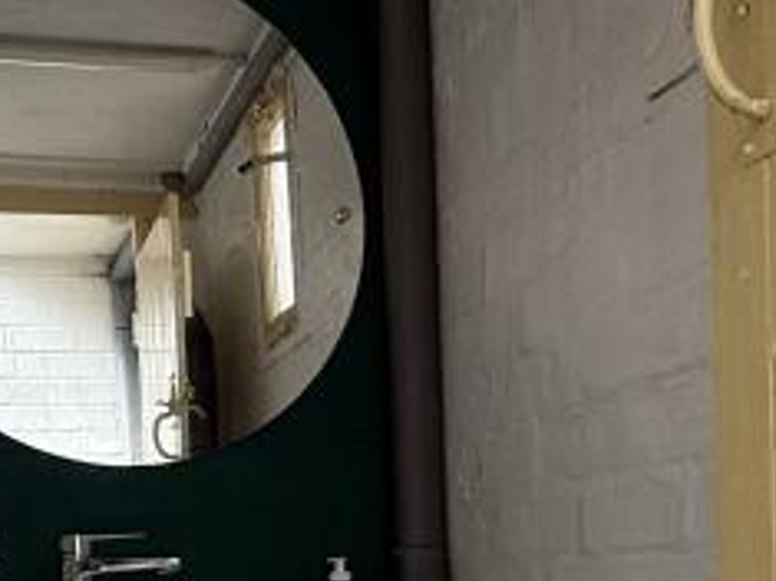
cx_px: 327
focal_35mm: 61
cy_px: 634
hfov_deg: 31.6
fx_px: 1367
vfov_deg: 22.7
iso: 40
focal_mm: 2.22
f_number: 2.2
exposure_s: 1/99
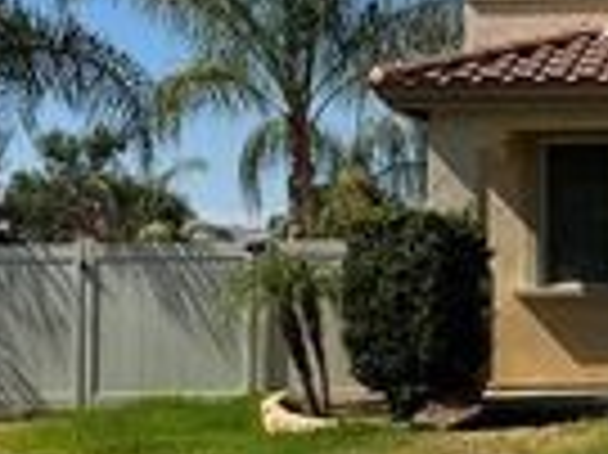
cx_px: 797
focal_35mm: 89
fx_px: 1562
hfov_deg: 20.1
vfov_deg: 16.5
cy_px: 169
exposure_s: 1/5814
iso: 80
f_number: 1.78
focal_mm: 6.76
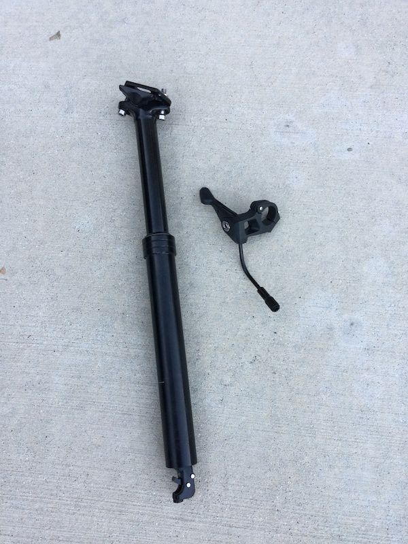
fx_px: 487
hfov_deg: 45.4
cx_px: 204
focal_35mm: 31
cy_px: 272
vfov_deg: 58.4
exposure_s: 1/40
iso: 32
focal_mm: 3.3
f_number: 2.4
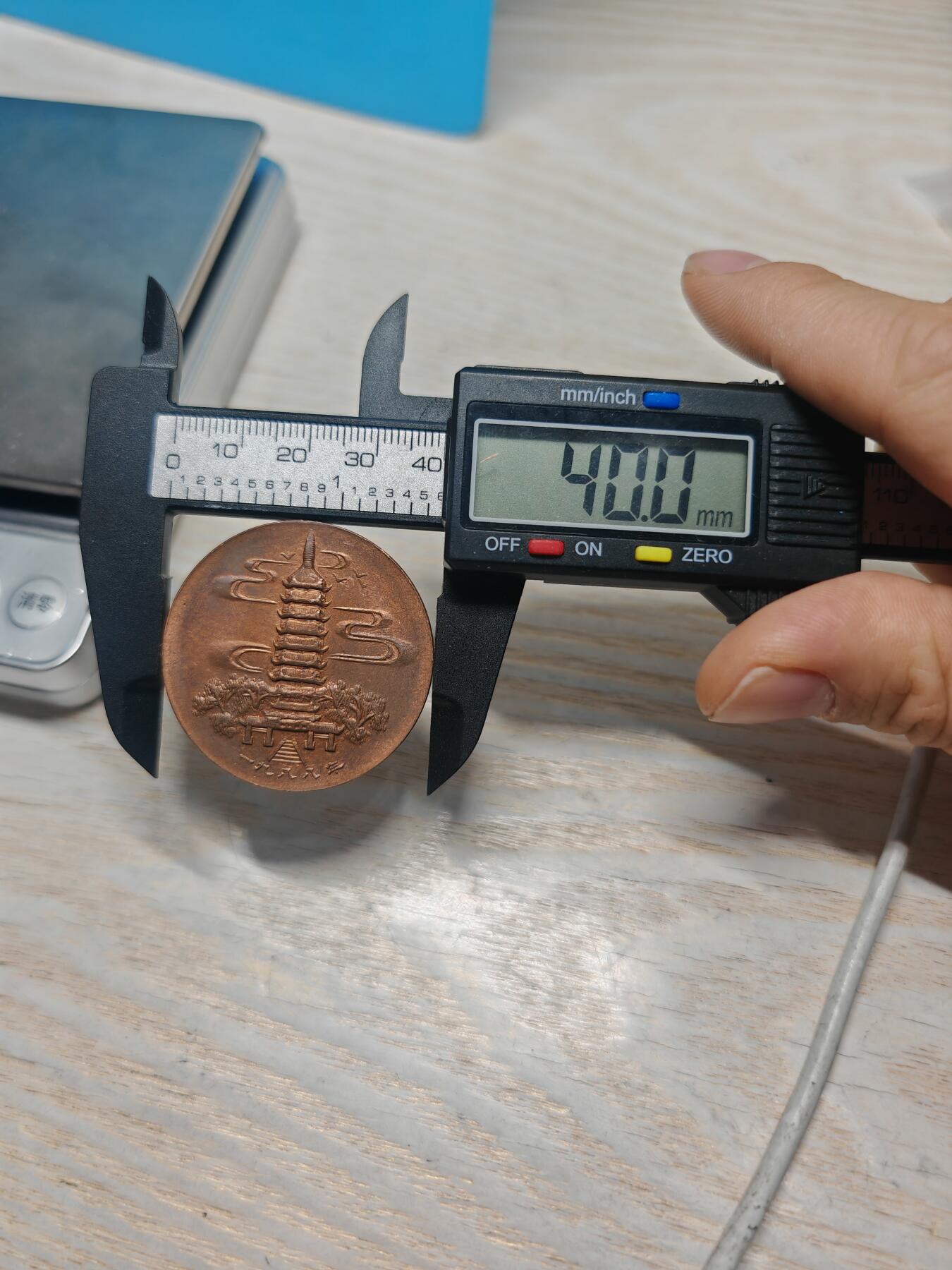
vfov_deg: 65.3
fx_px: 990
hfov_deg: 51.4
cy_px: 635
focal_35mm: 27
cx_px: 476
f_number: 1.6
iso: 80
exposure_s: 1/100
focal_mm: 7.62
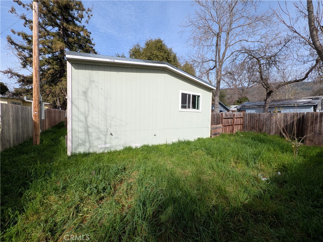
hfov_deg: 106.2
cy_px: 121
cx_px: 162
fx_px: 121
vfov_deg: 89.9
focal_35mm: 13
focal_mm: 1.54
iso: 33
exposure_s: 1/797
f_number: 2.2
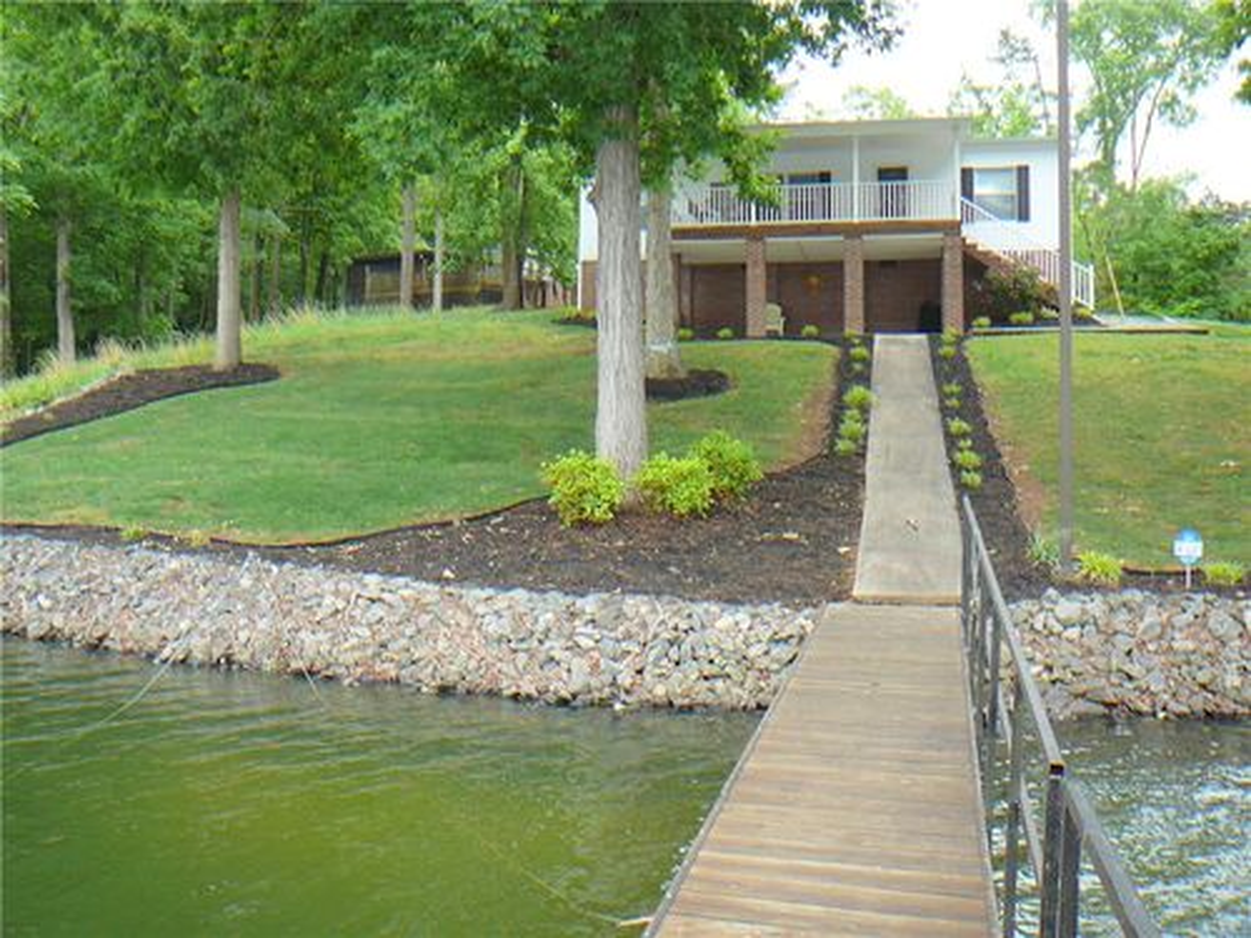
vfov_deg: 40.7
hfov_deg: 52.6
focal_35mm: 35
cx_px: 626
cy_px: 469
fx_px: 1265
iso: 80
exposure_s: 1/125
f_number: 2.8
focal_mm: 5.2
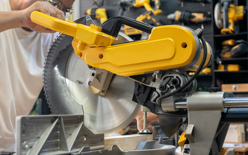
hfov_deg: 33.5
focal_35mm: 61
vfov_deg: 21.3
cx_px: 124
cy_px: 70
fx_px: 412
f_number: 5
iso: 800
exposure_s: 1/60
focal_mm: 55
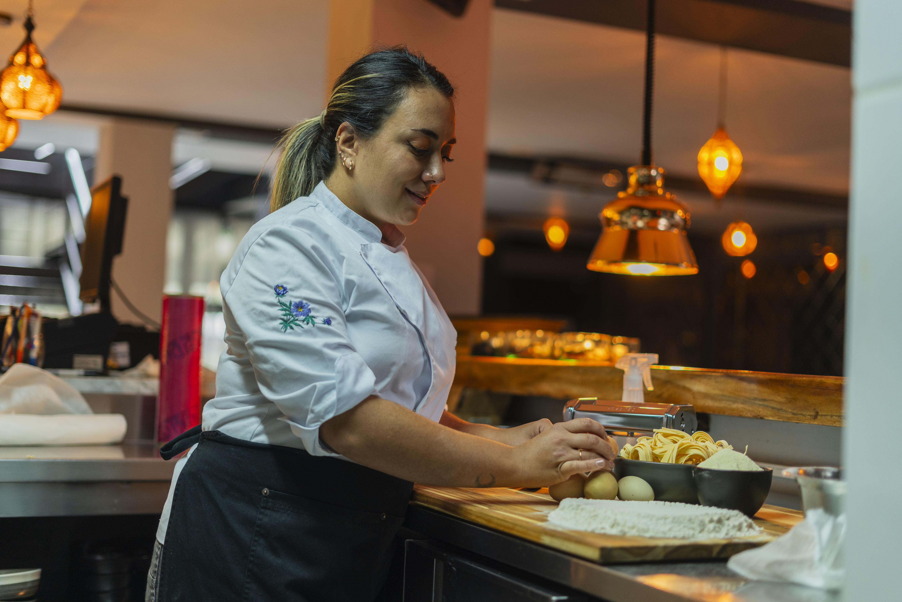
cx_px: 451
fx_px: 1253
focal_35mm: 50
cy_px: 301
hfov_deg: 39.6
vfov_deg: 27.0
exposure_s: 1/60
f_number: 1.8
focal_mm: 50
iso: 250
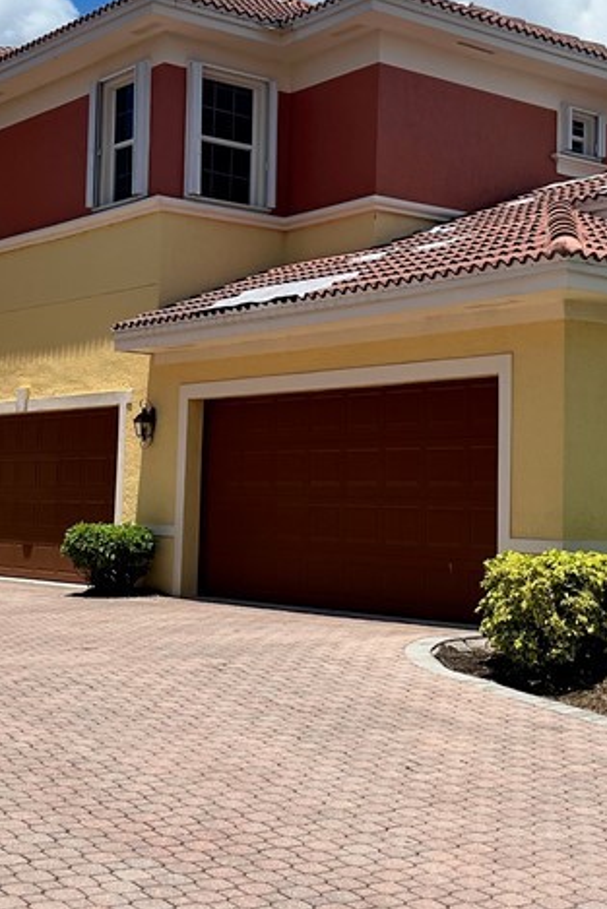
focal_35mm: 59
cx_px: 401
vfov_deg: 33.8
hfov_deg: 22.9
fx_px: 1491
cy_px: 357
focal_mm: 5.1
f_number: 1.6
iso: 50
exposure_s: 1/5556
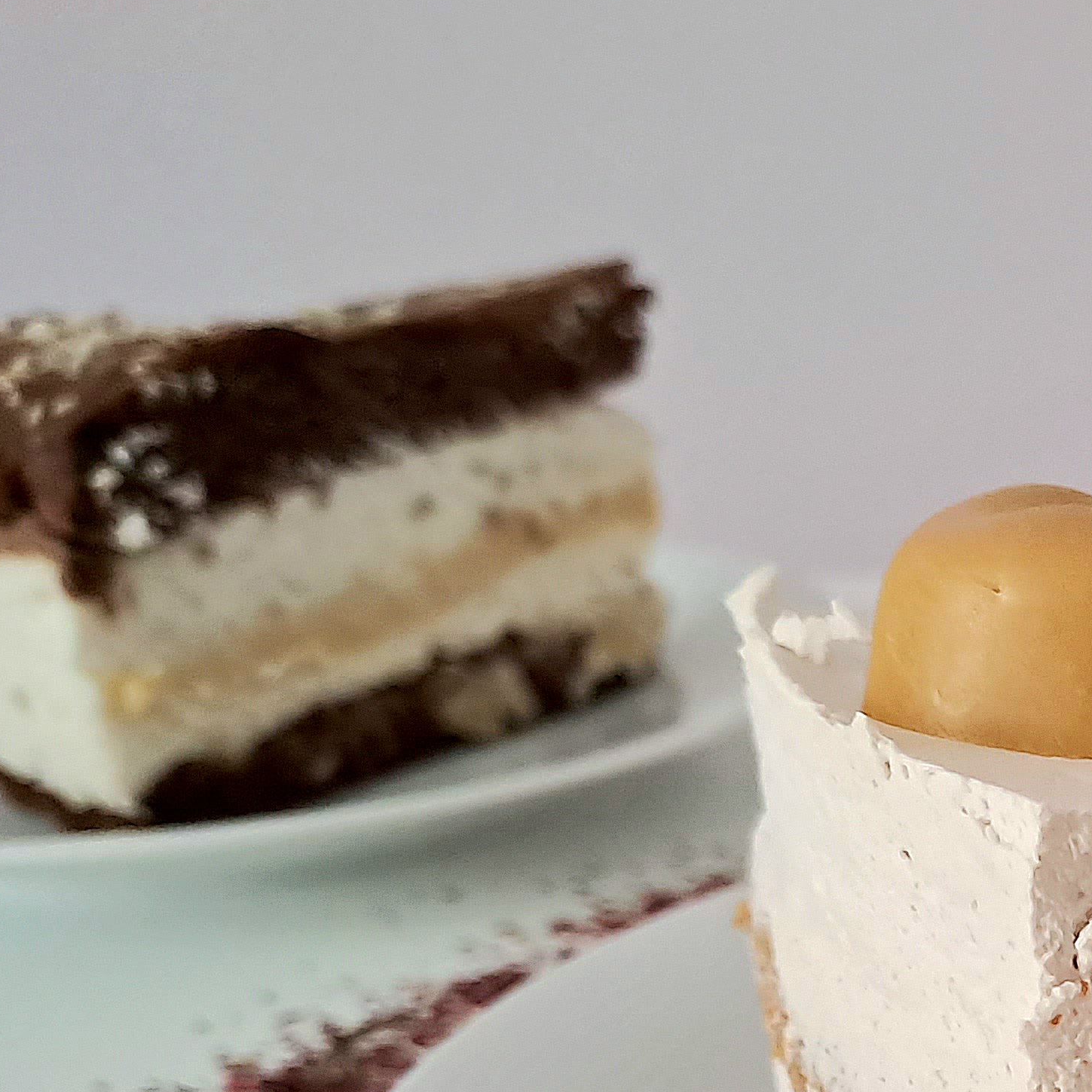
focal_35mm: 61
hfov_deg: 24.9
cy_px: 1071
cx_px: 1368
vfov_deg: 26.7
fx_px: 2177
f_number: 1.8
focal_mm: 4.65
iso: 640
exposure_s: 1/20
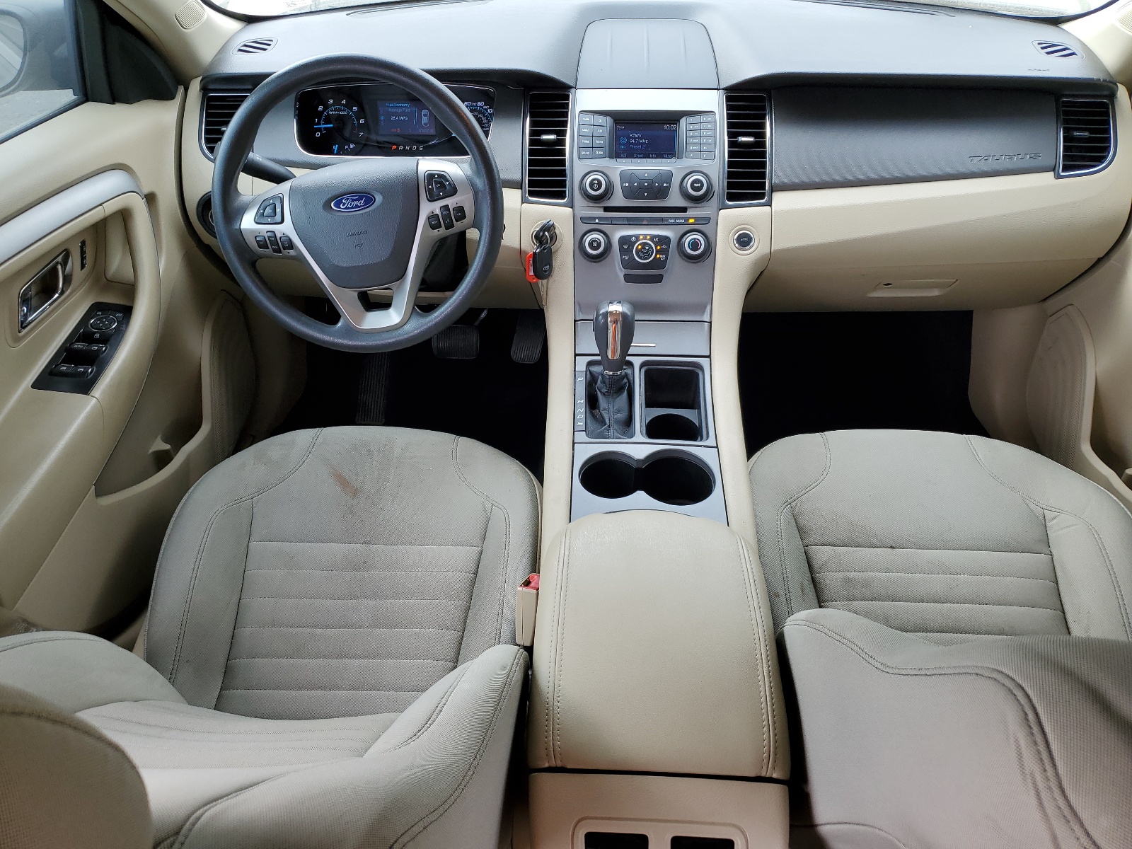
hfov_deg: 67.3
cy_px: 424
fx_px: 850
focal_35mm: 26
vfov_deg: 53.1
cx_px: 566
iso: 50
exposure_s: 1/244
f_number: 1.5
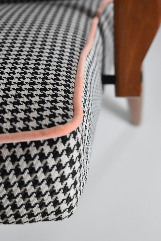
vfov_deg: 27.0
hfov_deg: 18.2
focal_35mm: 75
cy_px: 120
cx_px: 80
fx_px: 502
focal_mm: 50
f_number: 5.6
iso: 1100
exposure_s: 1/125
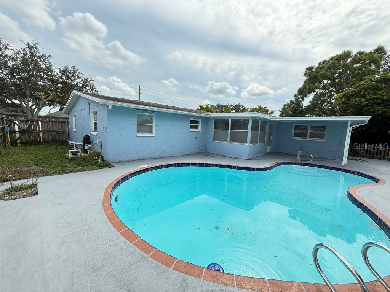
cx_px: 195
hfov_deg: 102.1
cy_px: 146
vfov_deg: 85.7
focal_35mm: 14
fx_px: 158
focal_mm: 2.22
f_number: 2.2
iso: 64
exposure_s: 1/1050
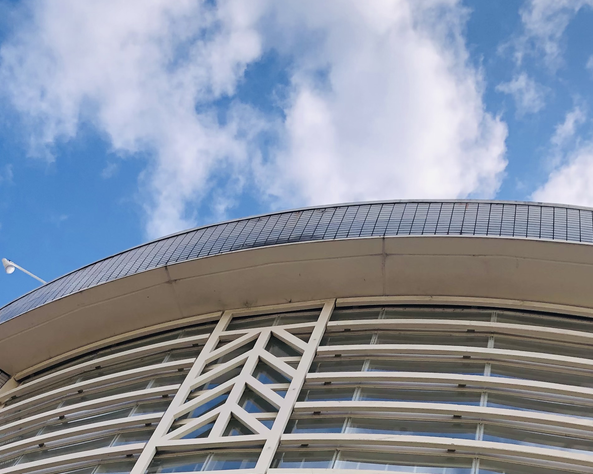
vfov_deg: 23.6
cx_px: 172
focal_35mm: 58
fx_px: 1018
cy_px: 592
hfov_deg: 32.1
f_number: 1.8
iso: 20
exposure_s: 1/1736
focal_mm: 3.99
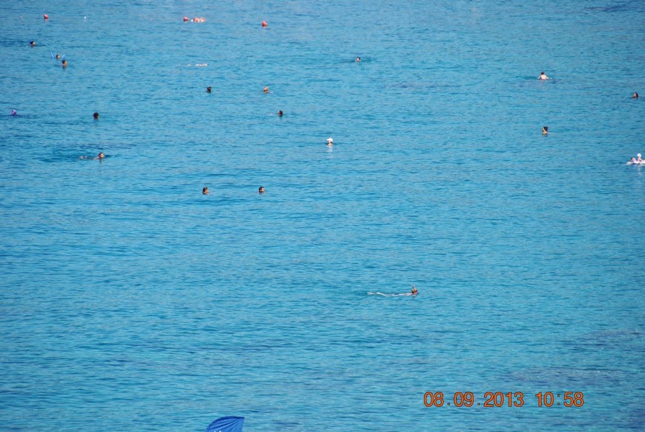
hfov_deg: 6.9
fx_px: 5382
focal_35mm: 300
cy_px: 216
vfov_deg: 4.6
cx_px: 322
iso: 200
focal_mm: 200
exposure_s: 1/800
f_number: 5.6
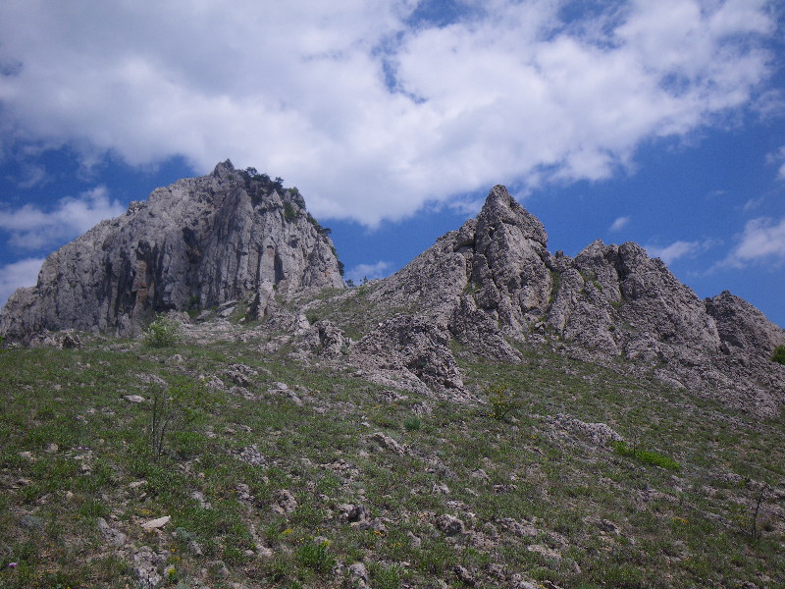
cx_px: 392
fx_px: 635
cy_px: 294
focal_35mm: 28
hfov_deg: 63.4
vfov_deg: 49.7
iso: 50
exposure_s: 1/640
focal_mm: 5
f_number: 4.2
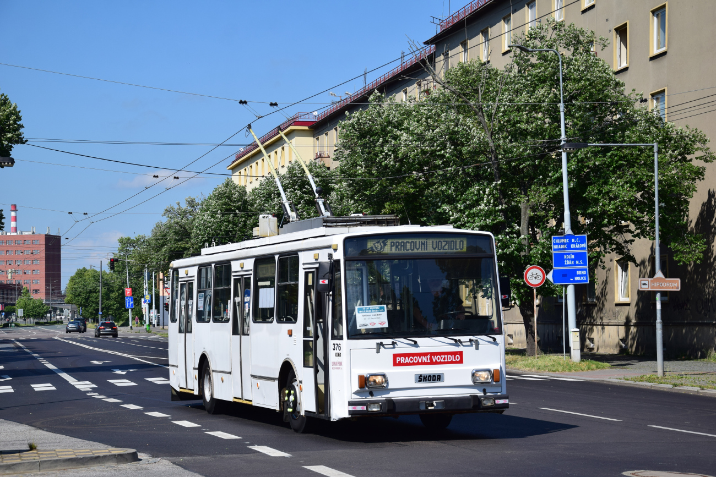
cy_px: 238
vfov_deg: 15.7
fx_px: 1730
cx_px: 358
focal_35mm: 87
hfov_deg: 23.4
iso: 200
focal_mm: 58
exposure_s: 1/1000
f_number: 6.3
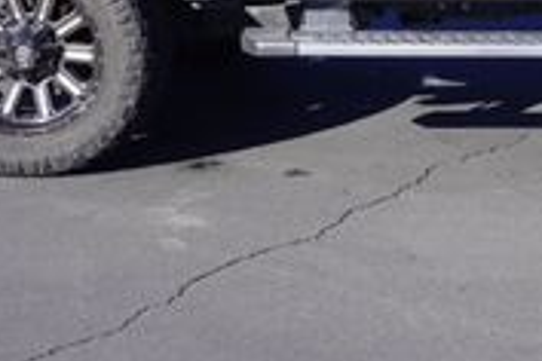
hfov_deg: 16.9
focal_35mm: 114
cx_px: 710
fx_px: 1713
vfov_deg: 11.7
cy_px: -132
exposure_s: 1/125
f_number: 9
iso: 100
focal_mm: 21
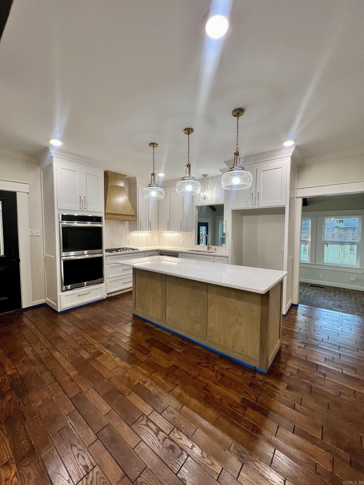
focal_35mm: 13
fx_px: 182
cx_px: 182
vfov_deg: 106.2
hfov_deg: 89.9
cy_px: 242
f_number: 1.8
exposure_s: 1/120
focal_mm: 1.57
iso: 100
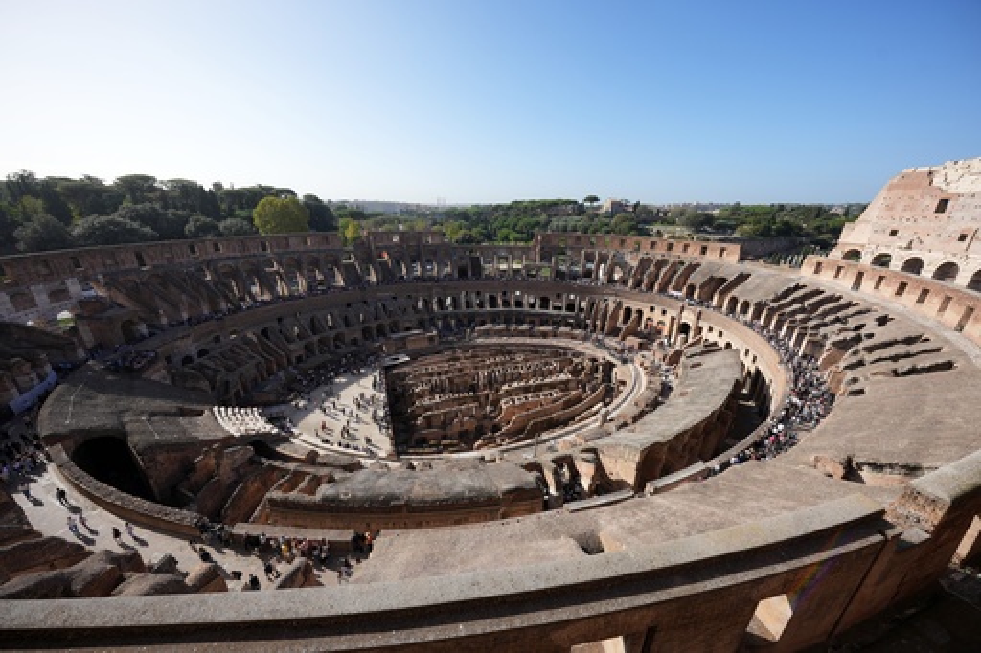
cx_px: 490
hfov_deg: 112.6
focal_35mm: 12
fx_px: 327
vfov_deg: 90.0
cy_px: 326
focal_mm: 12
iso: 125
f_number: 6.3
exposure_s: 1/400
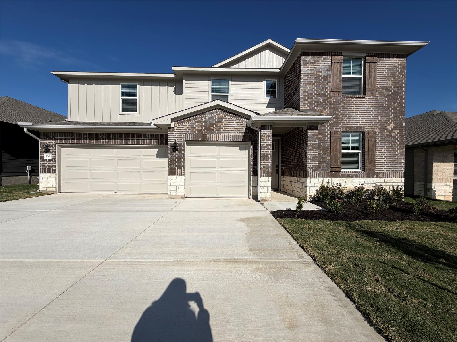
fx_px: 185
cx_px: 228
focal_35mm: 14
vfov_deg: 85.7
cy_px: 171
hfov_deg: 102.1
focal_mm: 2.22
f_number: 2.2
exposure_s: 1/2320
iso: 20
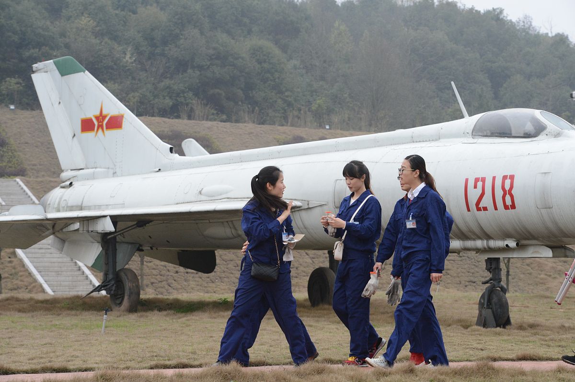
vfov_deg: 17.4
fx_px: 1244
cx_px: 288
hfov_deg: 26.0
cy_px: 191
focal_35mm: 78
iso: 3200
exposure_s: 1/400
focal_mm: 78
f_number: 10
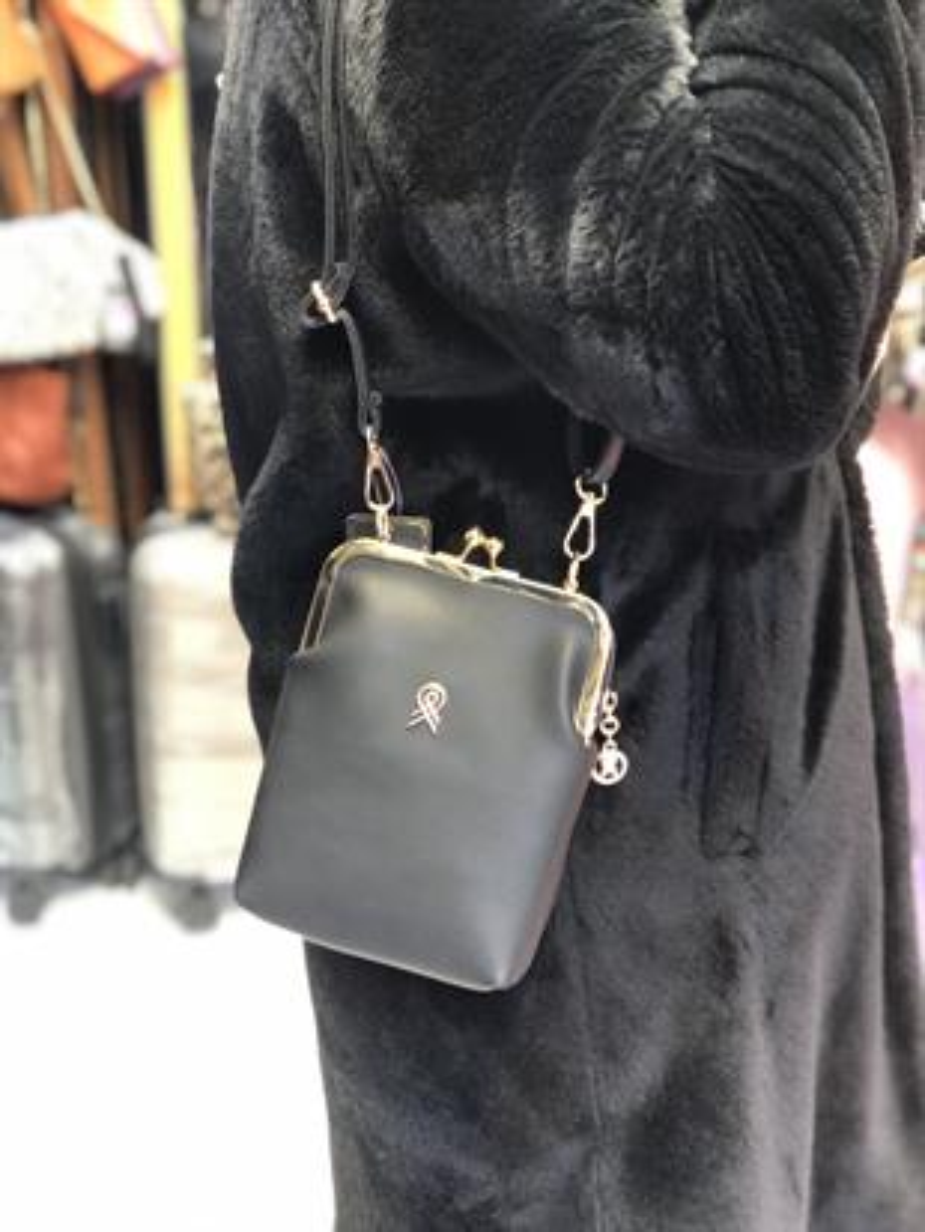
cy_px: 616
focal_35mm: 57
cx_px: 462
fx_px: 2030
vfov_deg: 33.8
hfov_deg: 25.7
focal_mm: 6.6
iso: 250
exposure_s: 1/33
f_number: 2.8
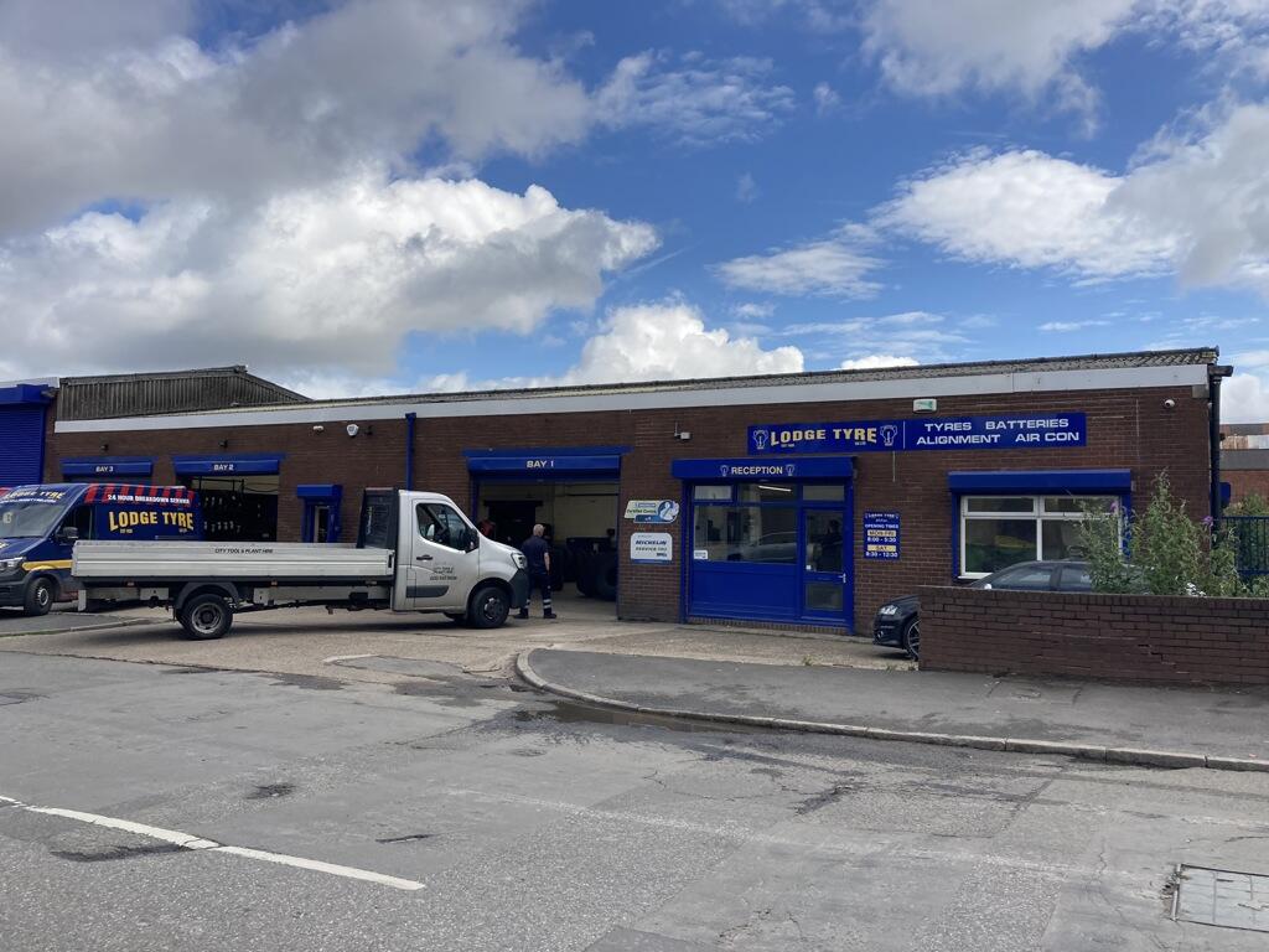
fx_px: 1026
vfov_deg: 49.7
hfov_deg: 63.4
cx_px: 634
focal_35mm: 28
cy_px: 476
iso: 20
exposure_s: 1/2315
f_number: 1.8
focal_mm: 3.99
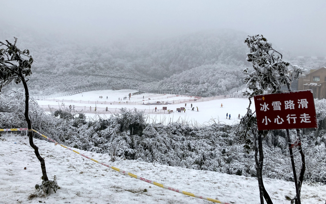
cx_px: 161
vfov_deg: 40.5
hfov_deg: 61.2
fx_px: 275
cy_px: 85
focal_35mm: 31
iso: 20
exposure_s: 1/960
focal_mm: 3.99
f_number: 1.8
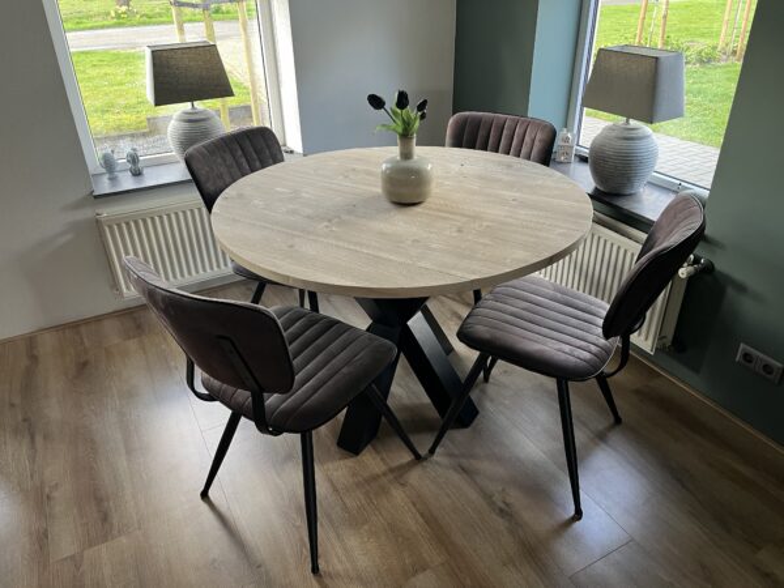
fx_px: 589
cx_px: 392
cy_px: 294
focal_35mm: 26
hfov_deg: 67.3
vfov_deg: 53.1
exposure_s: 1/94
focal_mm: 5.1
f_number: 1.6
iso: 125
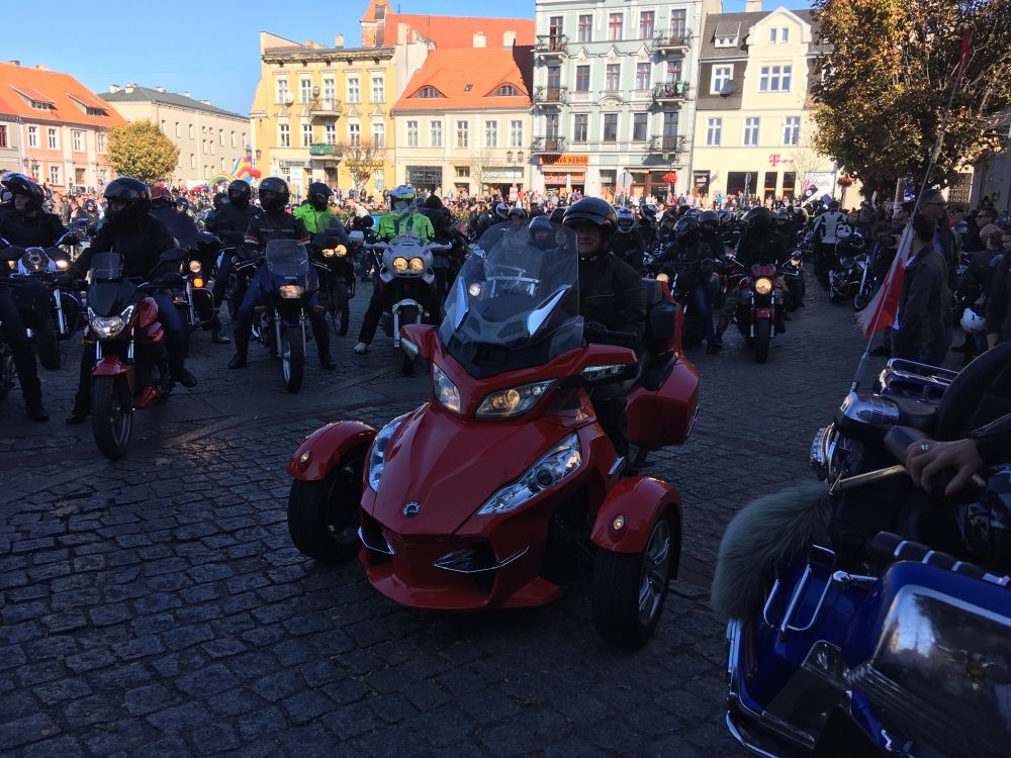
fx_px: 847
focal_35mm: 29
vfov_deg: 48.2
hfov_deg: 61.7
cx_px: 506
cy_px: 379
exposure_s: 1/845
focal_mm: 4.15
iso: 25
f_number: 2.2
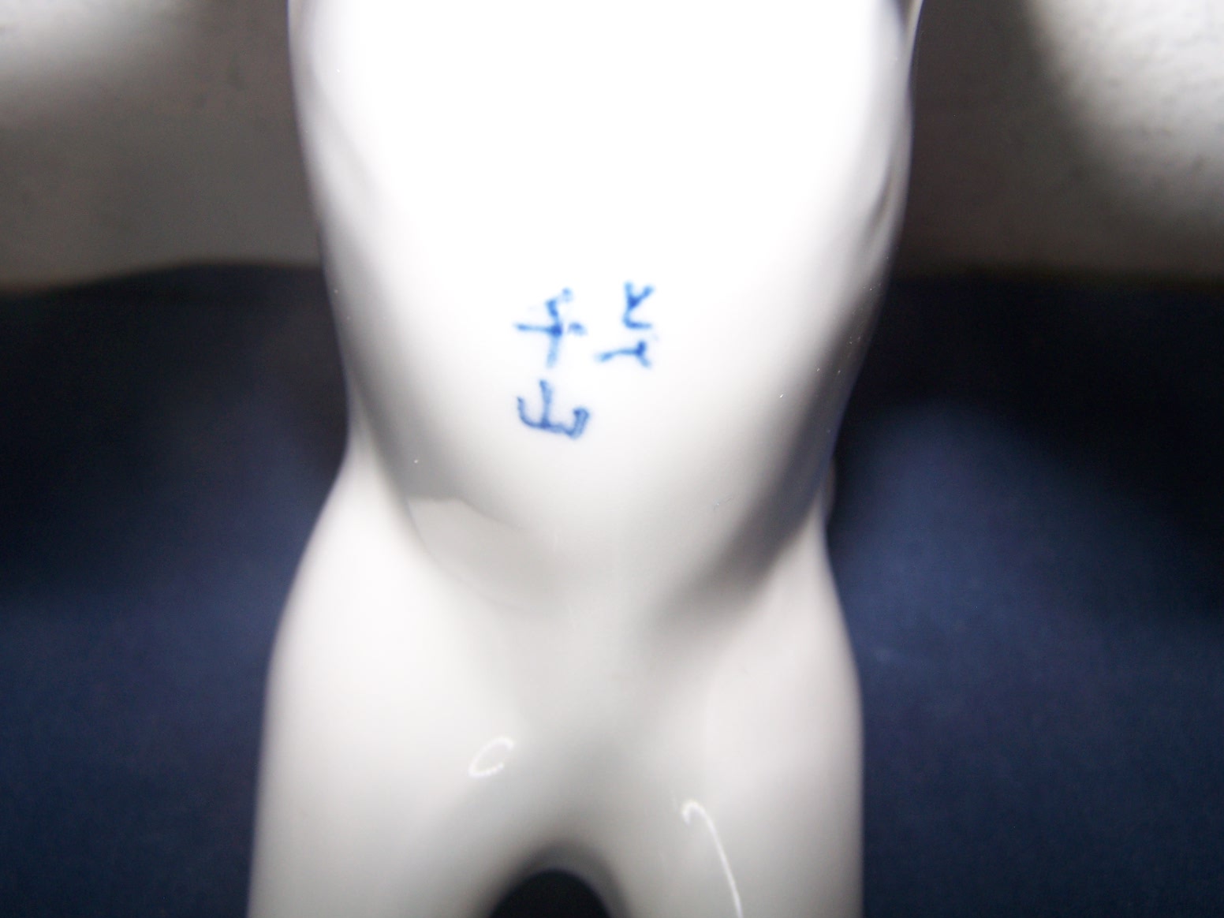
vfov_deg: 37.7
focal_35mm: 38
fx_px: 1344
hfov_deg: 49.0
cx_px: 612
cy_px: 459
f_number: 2.8
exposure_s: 1/60
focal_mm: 6.3
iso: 80
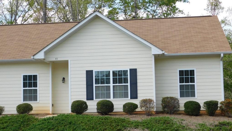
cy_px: 79
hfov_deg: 32.4
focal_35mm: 65
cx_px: 117
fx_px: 400
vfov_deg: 18.5
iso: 125
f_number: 4
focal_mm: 10.4
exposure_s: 1/500
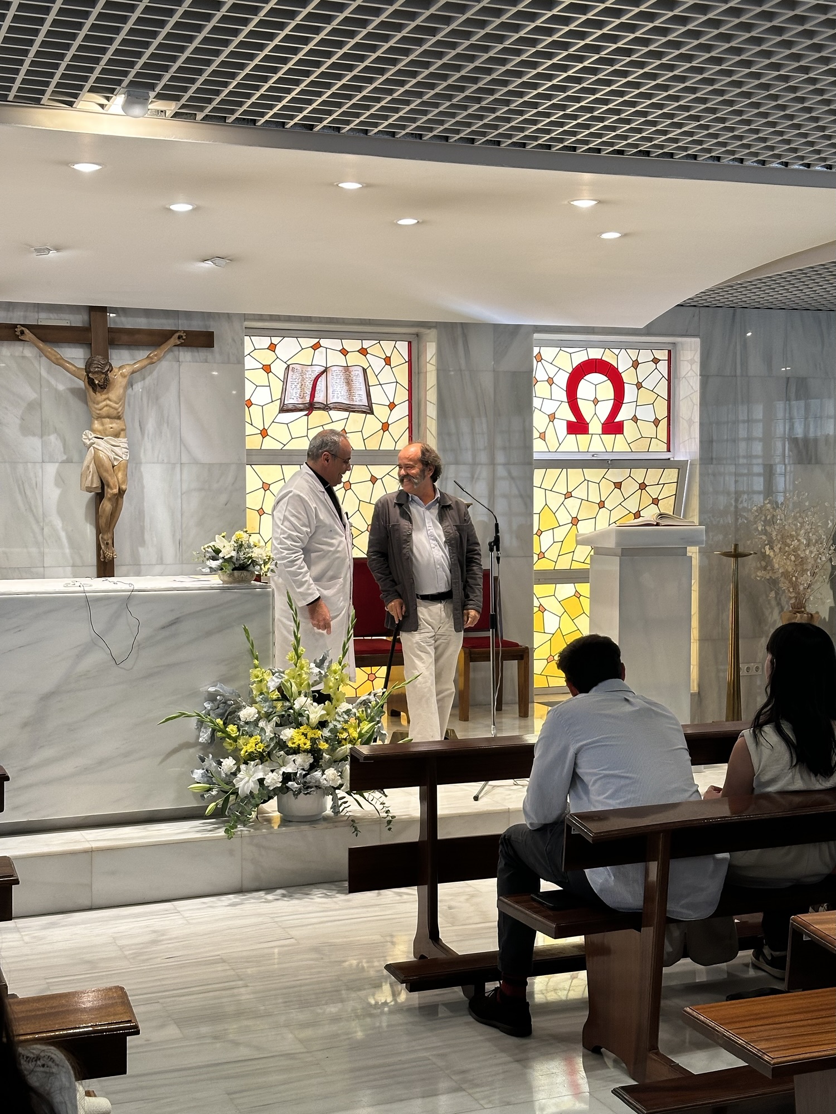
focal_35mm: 48
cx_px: 418
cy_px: 557
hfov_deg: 30.3
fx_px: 1546
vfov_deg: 39.7
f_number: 1.78
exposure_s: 1/50
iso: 100
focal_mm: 6.86
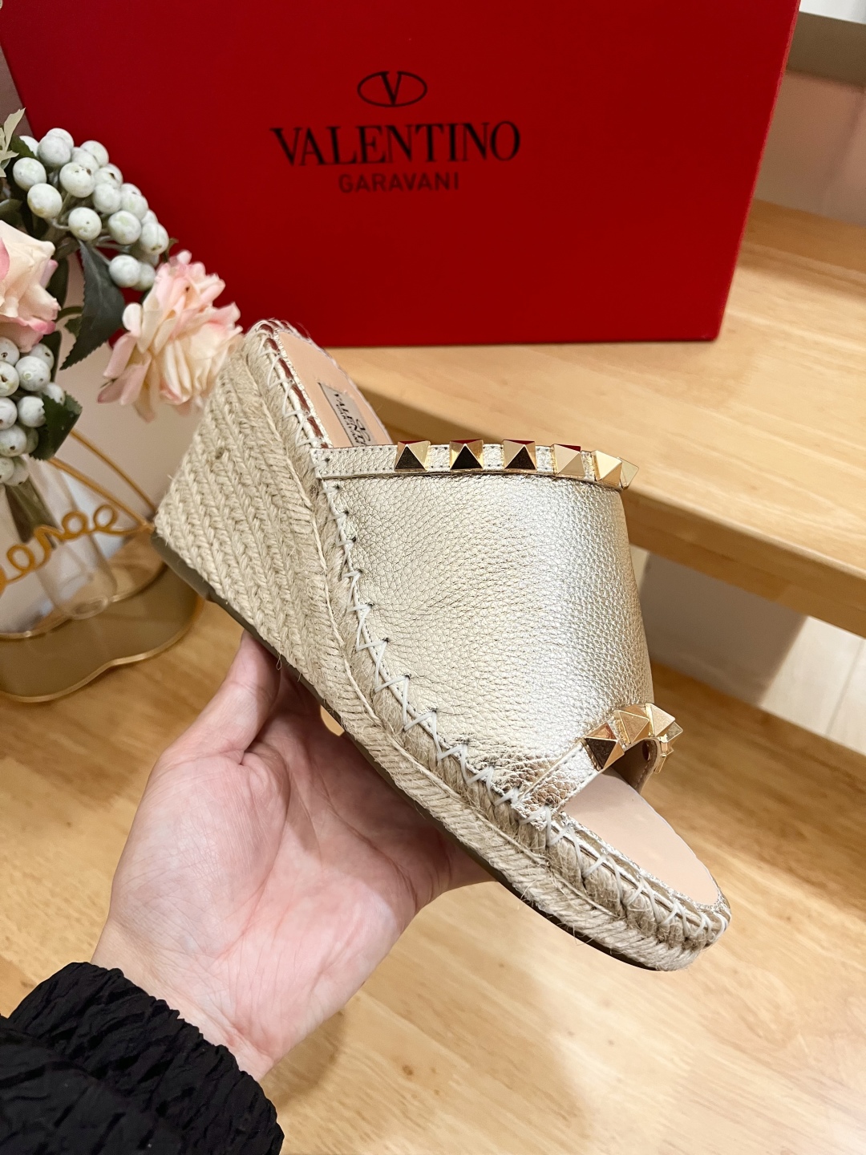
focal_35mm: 26
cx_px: 433
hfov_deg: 53.1
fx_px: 867
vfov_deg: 67.3
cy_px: 578
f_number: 1.5
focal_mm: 5.7
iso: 200
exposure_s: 1/50
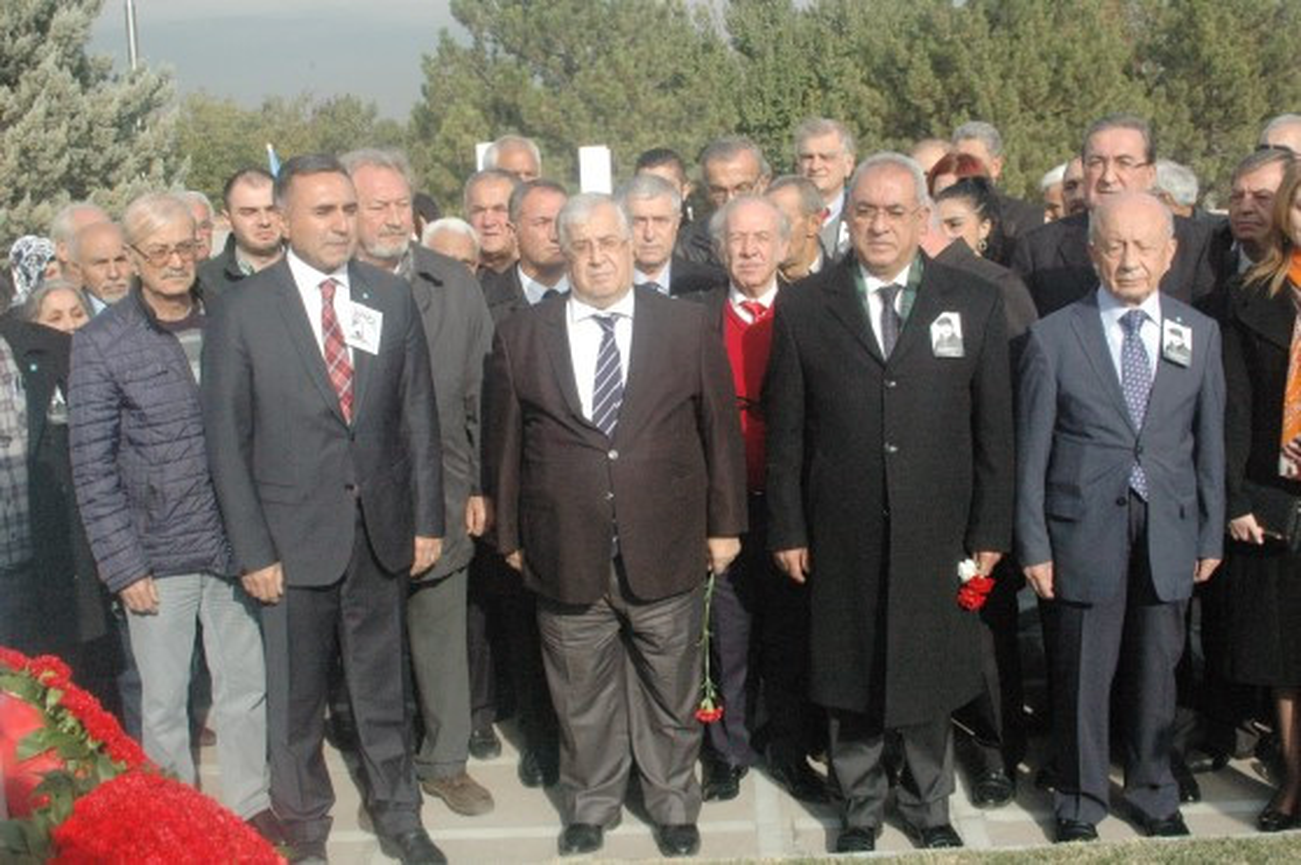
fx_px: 1516
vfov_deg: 31.8
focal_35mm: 42
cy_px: 432
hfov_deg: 46.4
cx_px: 650
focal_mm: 28
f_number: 14
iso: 1600
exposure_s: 1/800
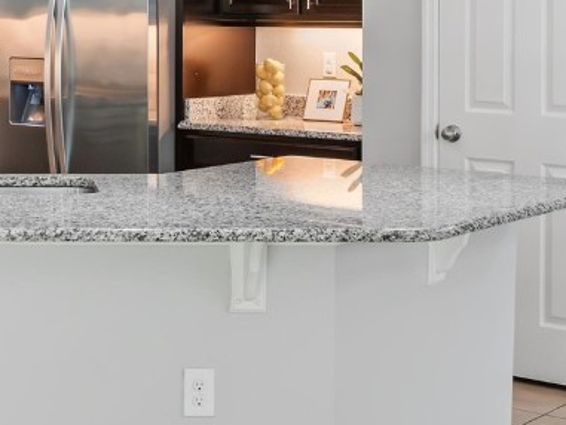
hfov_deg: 21.8
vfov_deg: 16.9
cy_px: 22
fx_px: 1407
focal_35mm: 86
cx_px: -22
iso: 3200
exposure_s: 1/40
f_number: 8
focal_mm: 16
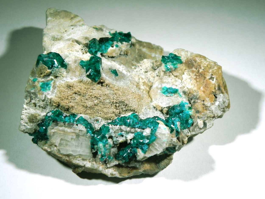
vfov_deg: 28.0
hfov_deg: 36.8
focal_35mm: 52
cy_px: 100
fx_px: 398
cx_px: 132
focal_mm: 9.2
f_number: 3.5
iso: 160
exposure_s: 1/167
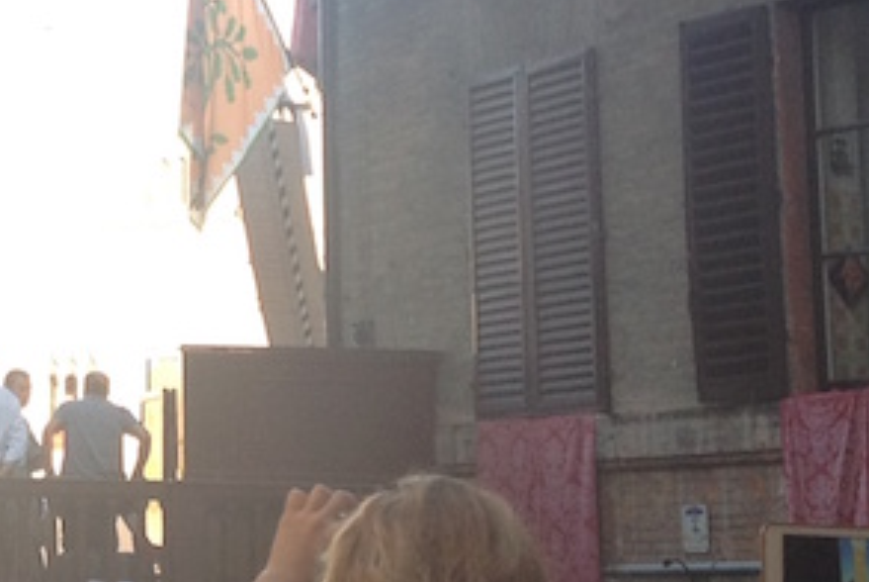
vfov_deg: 10.2
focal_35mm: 134
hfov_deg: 14.8
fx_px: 3238
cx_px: -172
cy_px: 74
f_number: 2.4
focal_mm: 4.28
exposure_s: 1/120
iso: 50
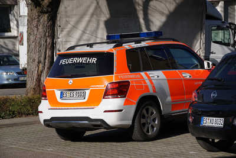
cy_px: 79
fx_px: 1082
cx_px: 118
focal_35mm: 165
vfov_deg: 8.3
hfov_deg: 12.4
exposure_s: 1/400
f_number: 9
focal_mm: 110
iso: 100
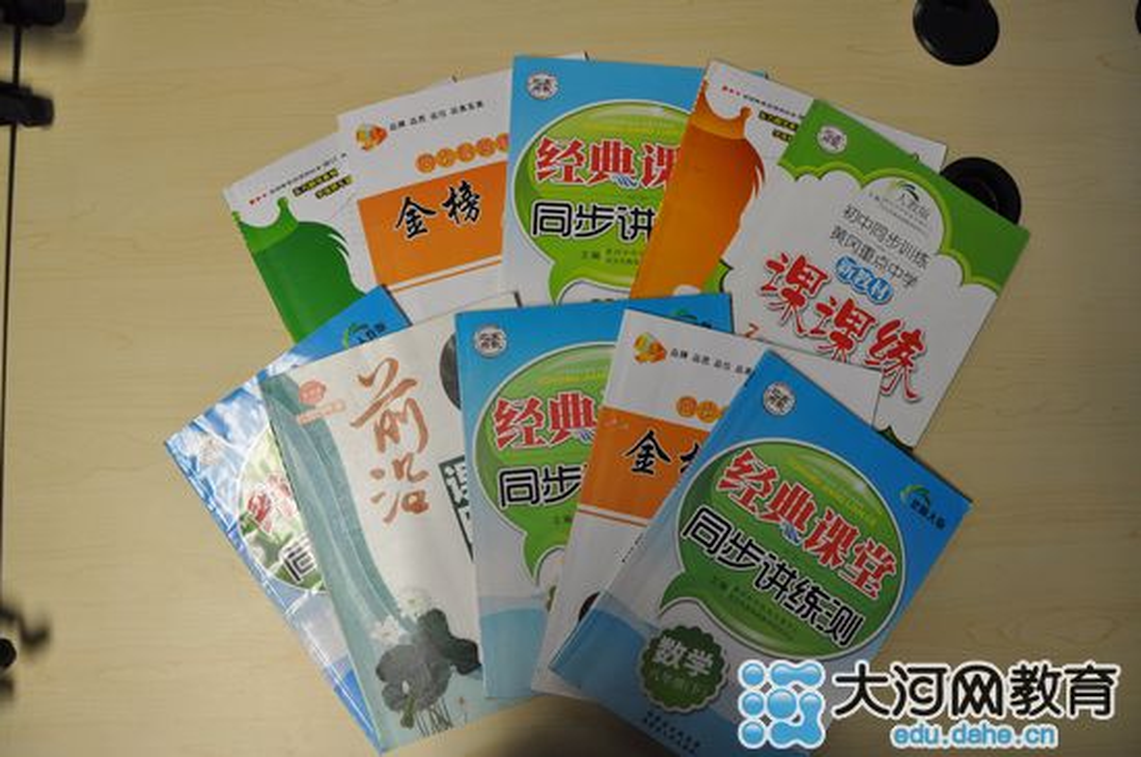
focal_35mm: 27
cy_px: 378
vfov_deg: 47.8
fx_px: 854
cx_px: 570
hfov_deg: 67.5
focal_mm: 18
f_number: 5
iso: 400
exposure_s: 1/25
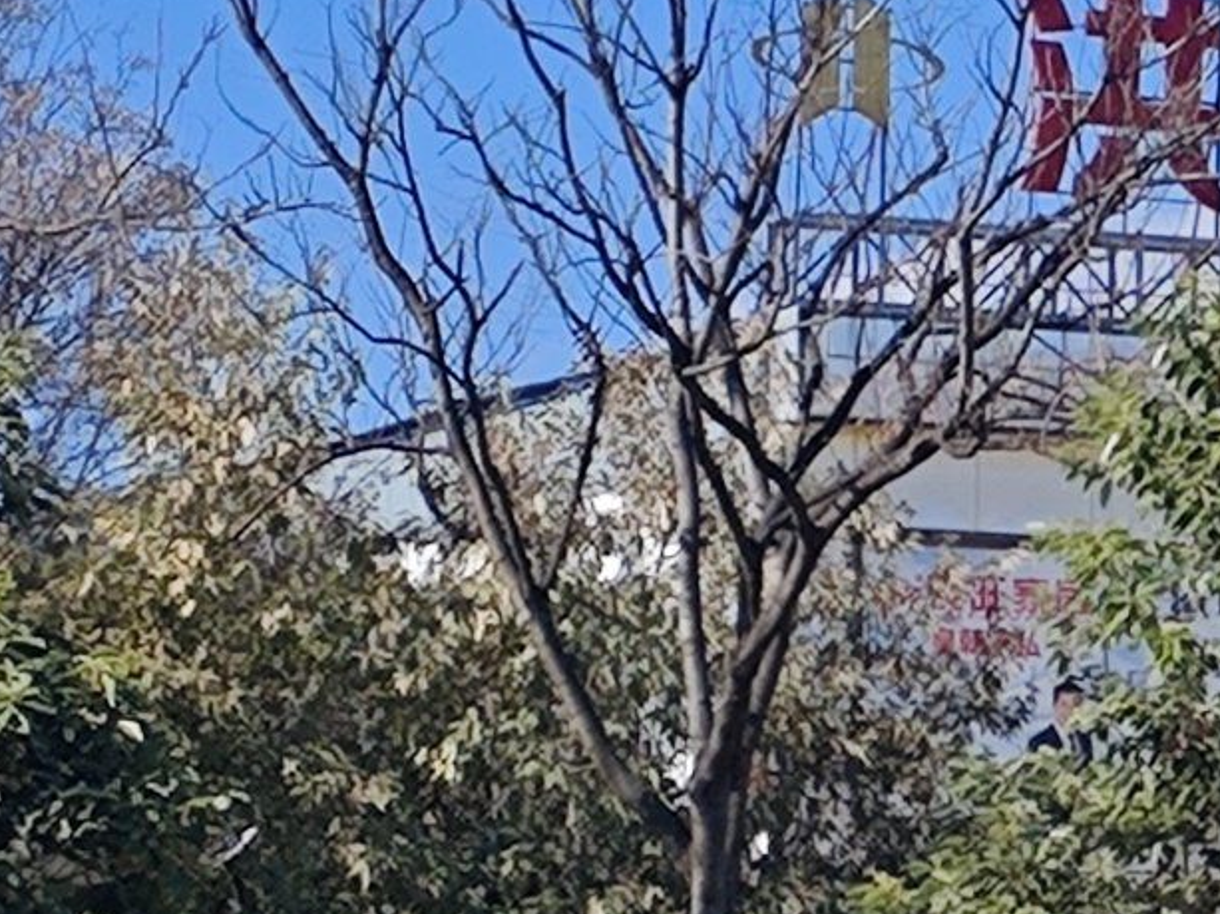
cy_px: 528
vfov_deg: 6.9
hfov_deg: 9.0
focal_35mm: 214
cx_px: 1973
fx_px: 7538
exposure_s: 1/3333
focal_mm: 5.84
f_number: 1.6
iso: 50
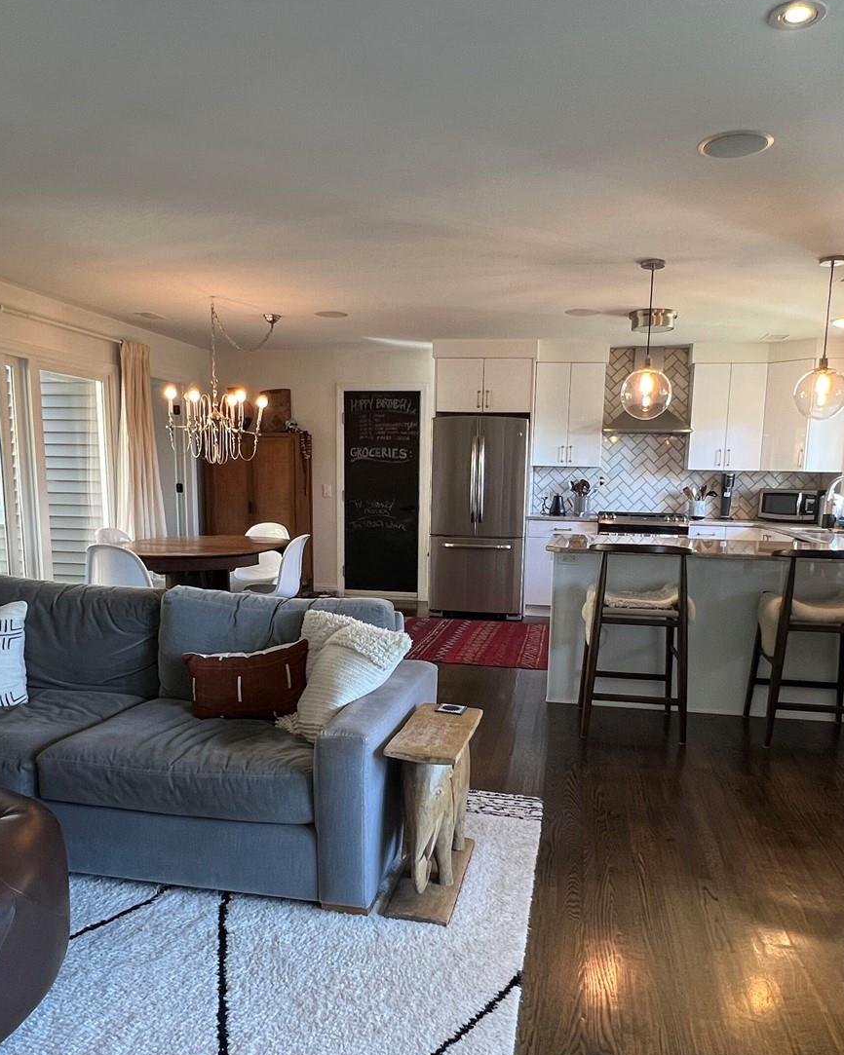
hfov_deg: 58.7
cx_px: 446
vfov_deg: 69.9
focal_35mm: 24
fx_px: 750
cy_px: 609
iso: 125
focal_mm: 1.57
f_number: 1.8
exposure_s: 1/60
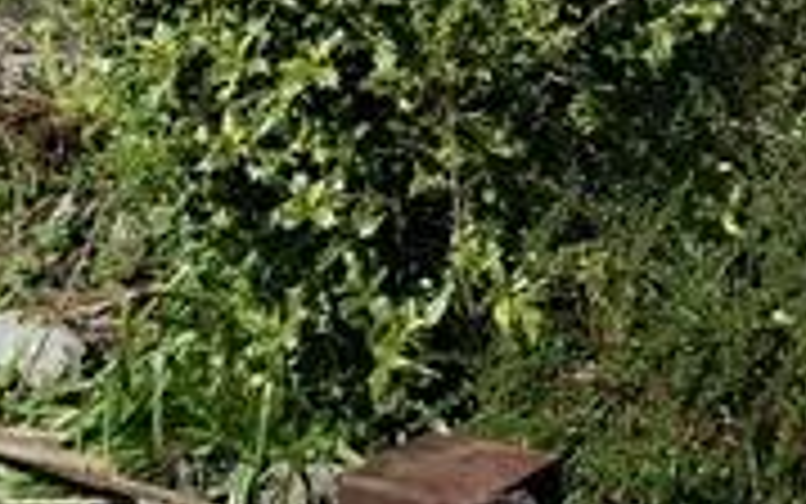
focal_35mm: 109
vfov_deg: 10.4
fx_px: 2395
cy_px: -698
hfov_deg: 18.9
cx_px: 671
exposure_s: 1/2564
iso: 50
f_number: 1.8
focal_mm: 5.54
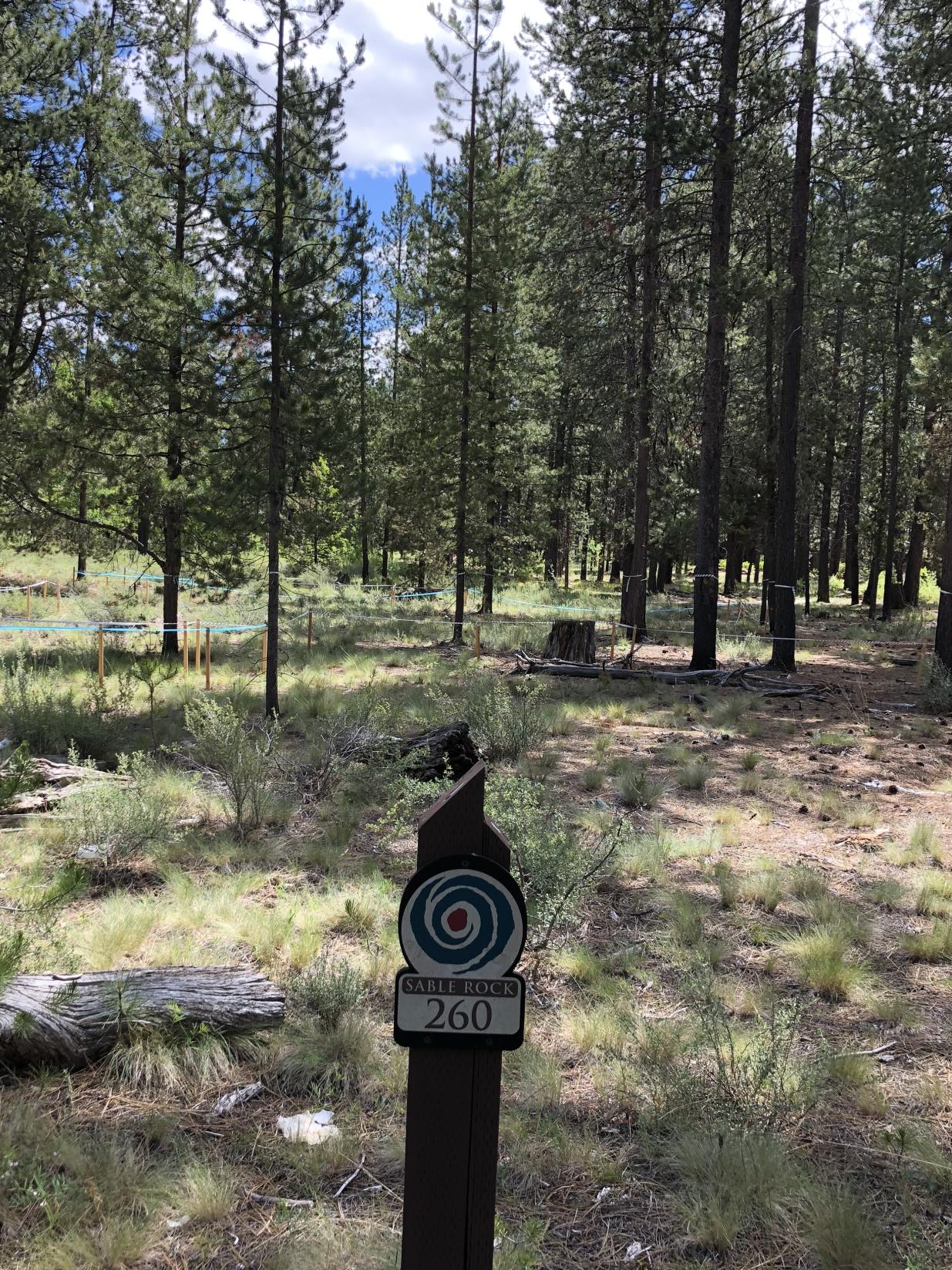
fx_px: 1247
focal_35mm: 34
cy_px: 657
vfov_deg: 53.9
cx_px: 418
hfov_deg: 41.7
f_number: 1.8
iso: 20
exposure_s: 1/432
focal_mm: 4
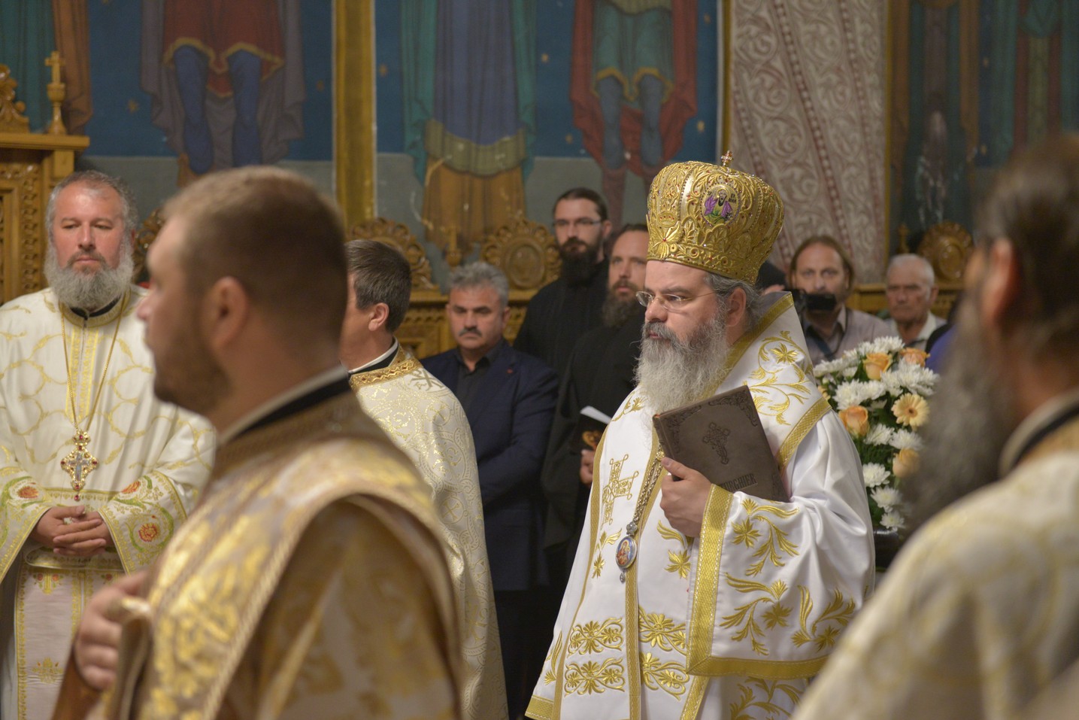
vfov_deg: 19.5
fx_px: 2098
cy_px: 360
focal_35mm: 70
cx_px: 540
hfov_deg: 28.8
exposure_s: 1/125
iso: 2500
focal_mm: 70
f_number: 2.8
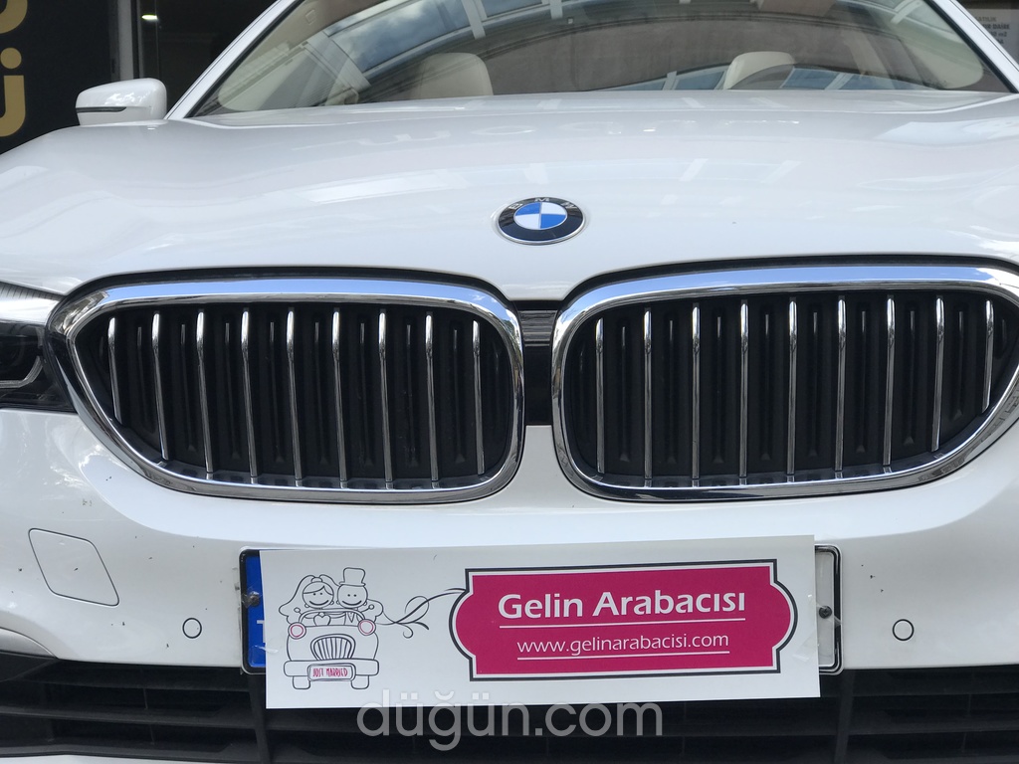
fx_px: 1678
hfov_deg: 33.8
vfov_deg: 25.7
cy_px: 382
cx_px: 510
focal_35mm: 57
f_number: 2.8
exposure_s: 1/245
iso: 20
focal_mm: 6.6
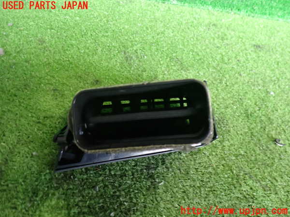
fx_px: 251
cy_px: 108
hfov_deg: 60.0
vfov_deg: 46.8
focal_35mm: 30
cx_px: 145
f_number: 2.3
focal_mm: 5.4
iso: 320
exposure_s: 1/30
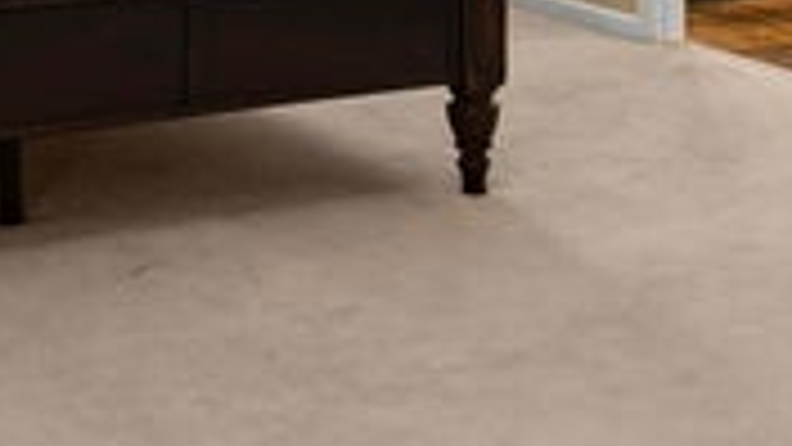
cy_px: -491
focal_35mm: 97
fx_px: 2037
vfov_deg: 11.1
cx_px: 333
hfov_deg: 22.0
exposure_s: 1/30
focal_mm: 17
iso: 250
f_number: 2.8
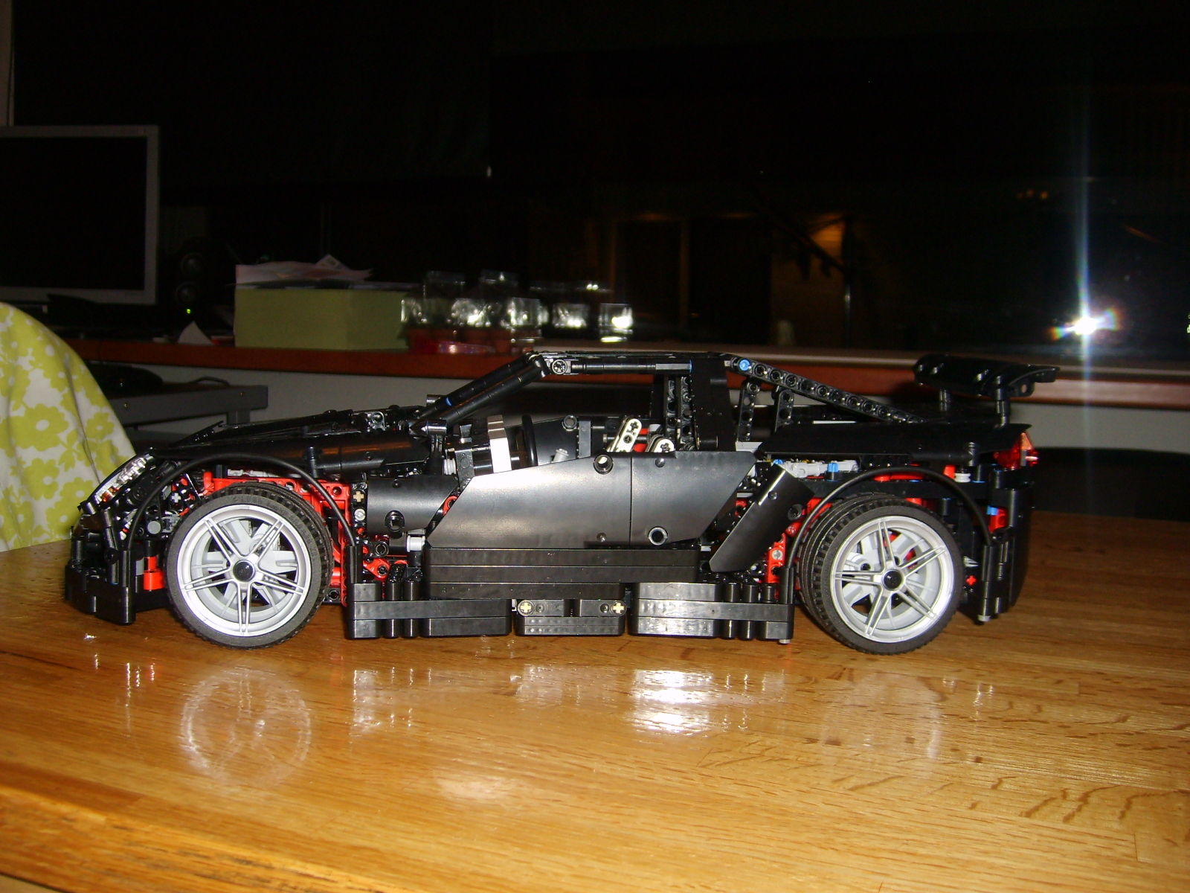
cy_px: 446
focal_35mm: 35
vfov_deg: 40.7
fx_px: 1203
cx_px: 595
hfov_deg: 52.6
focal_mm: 5.8
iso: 100
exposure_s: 1/45
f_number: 2.8
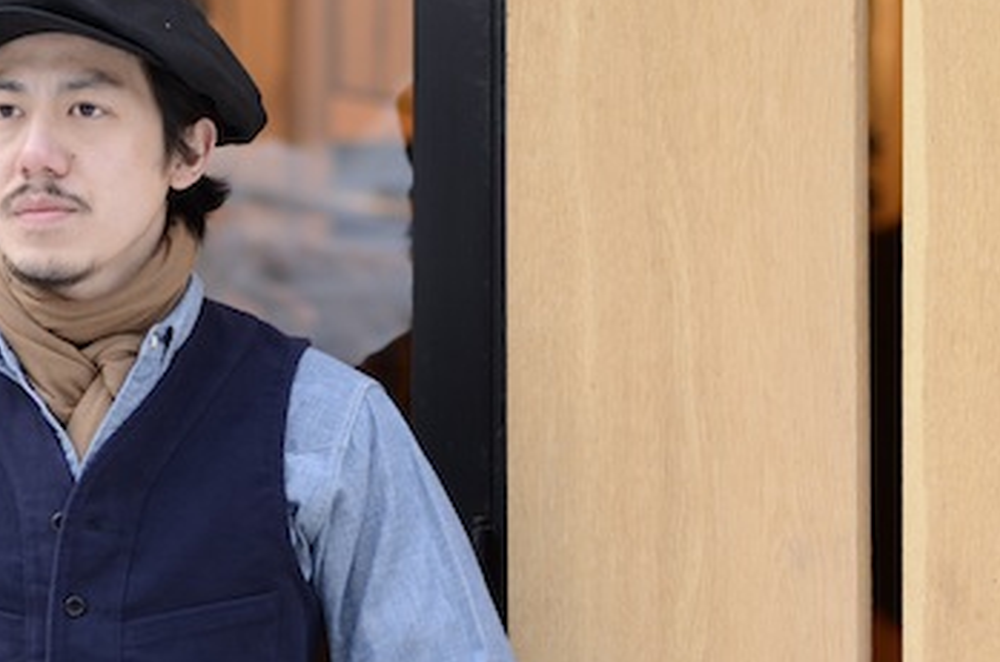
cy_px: 590
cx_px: 95
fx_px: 6483
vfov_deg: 5.8
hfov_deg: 8.8
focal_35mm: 234
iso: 200
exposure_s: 1/100
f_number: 2.8
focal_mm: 85
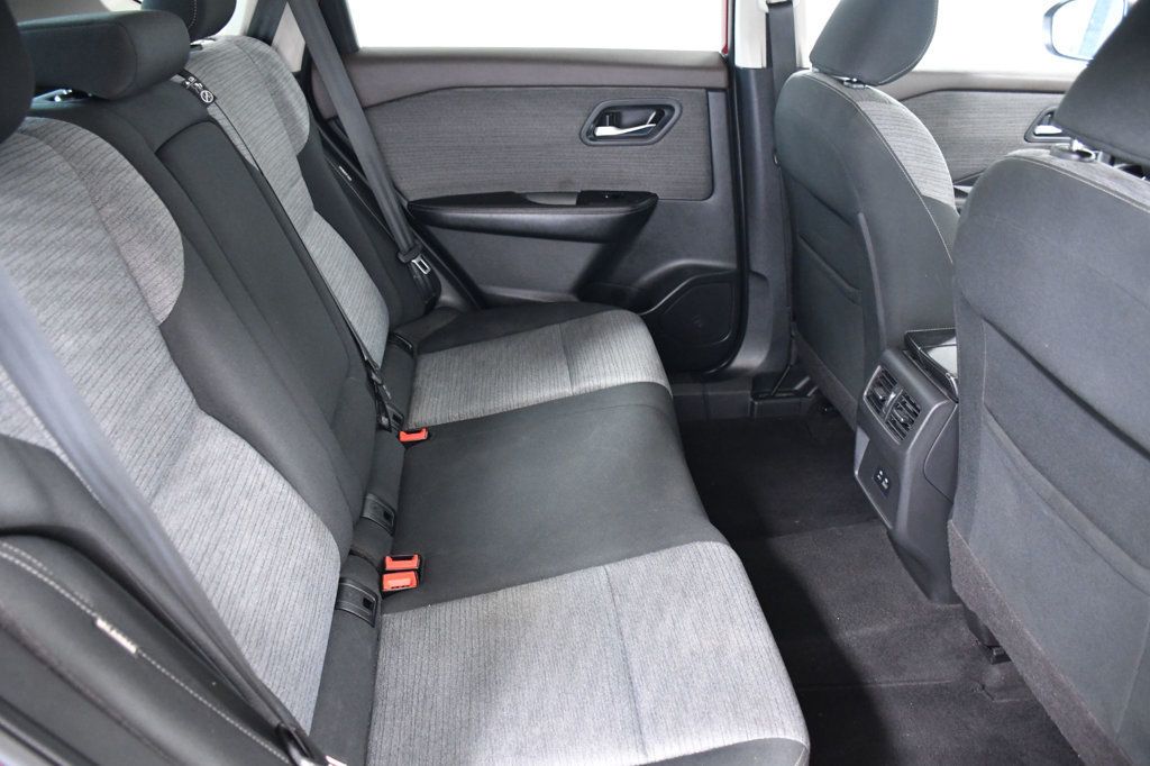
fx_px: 862
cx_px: 575
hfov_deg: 67.4
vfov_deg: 47.9
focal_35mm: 27
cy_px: 383
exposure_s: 1/40
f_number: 3.5
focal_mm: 18
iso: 2500
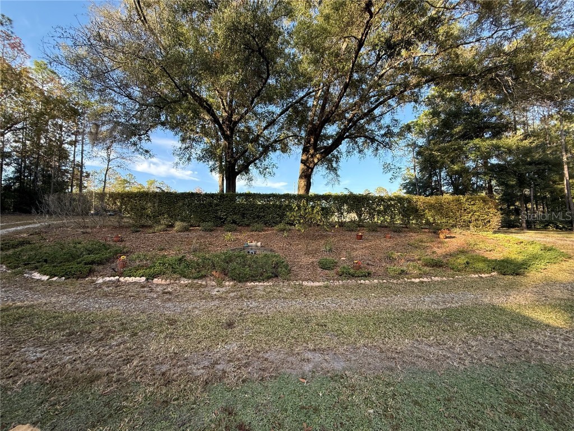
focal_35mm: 14
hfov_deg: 102.1
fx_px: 232
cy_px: 216
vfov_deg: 85.7
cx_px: 287
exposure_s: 1/455
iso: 64
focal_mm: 2.22
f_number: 2.2
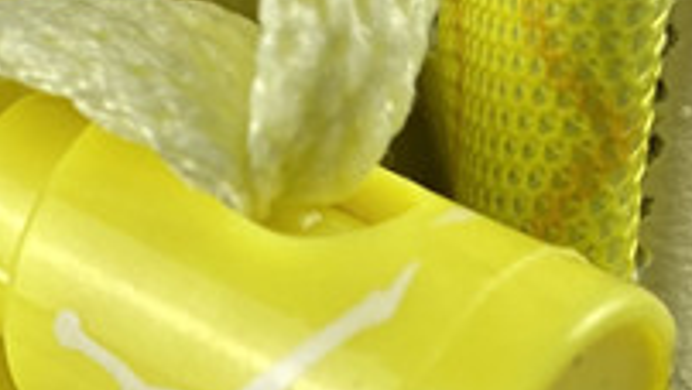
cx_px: 120
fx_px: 2571
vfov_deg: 8.1
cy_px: 889
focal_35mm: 140
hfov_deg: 15.2
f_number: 1.8
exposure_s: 1/100
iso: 50
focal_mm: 4.25
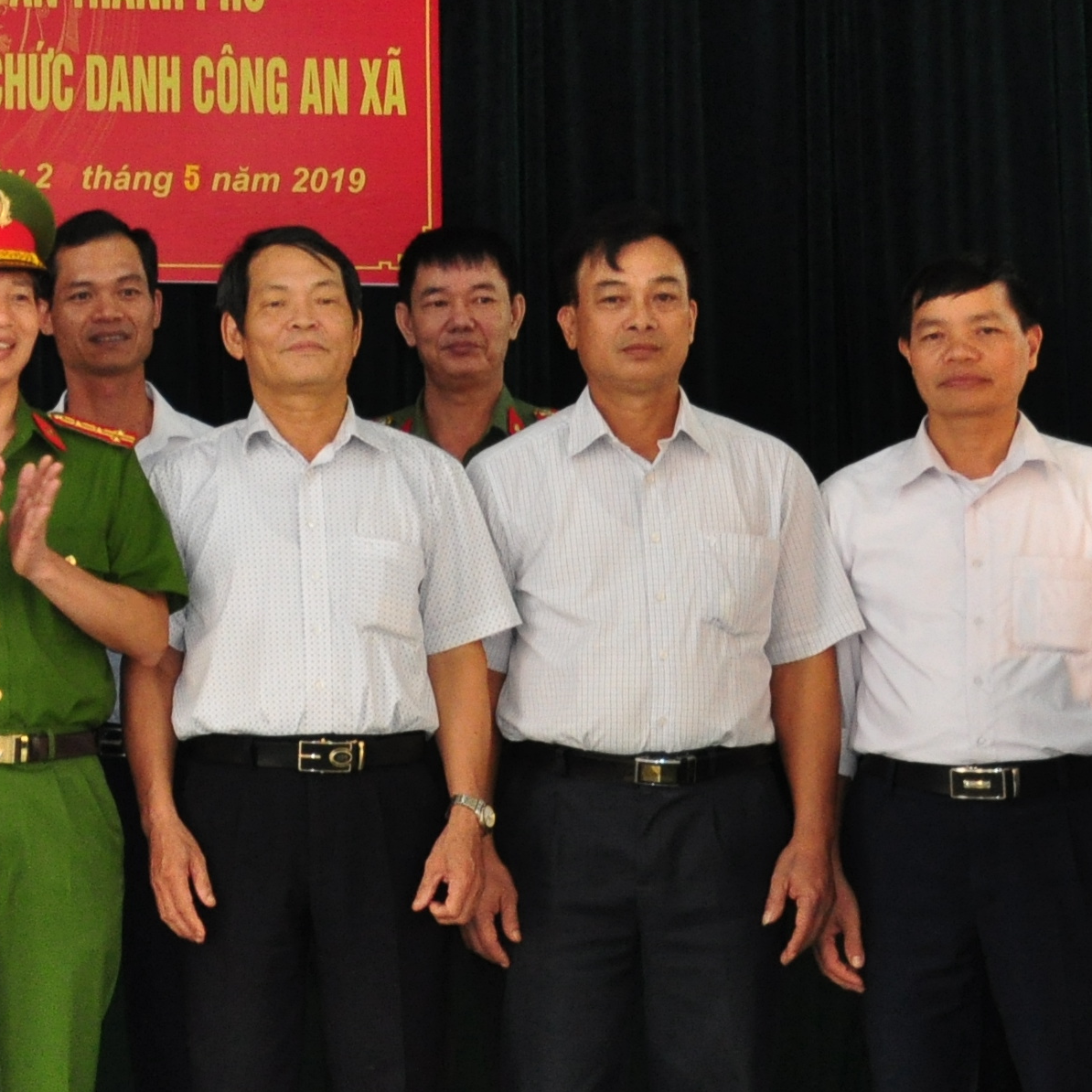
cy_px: 429
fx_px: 4568
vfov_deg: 13.6
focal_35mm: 128
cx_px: -625
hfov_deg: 12.8
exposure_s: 1/80
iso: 800
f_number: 4
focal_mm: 28
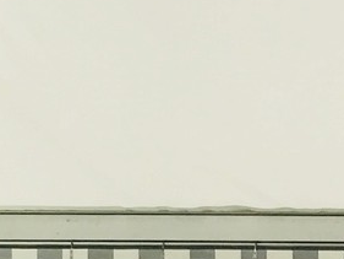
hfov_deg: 9.4
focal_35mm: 204
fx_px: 2028
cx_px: 525
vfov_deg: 6.4
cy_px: 905
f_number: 1.8
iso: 20
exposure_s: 1/1153
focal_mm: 3.99
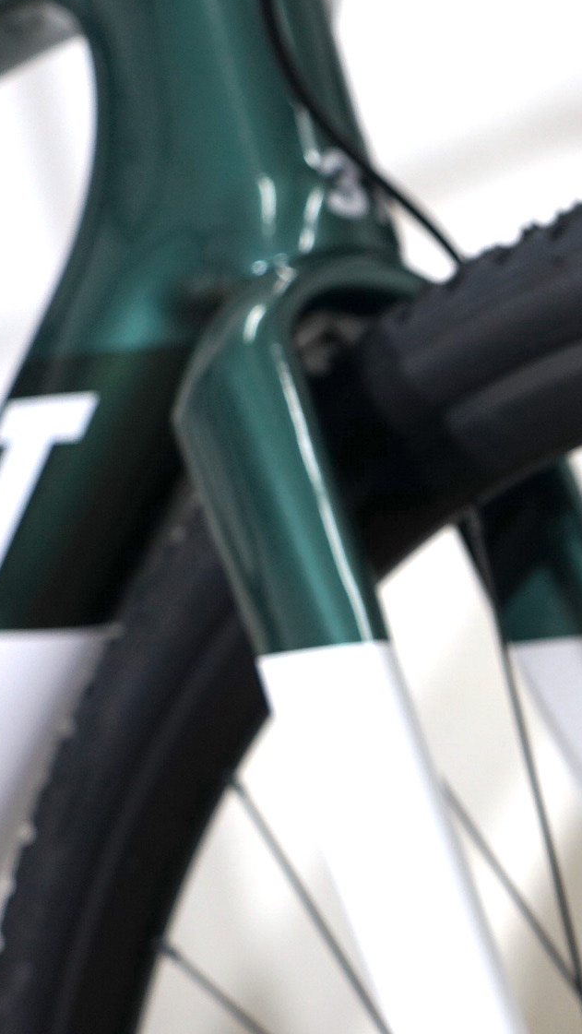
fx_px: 2002
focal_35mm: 73
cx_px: 1053
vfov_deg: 28.9
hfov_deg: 14.5
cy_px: 595
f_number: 4.5
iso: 320
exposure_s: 1/60
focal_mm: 34
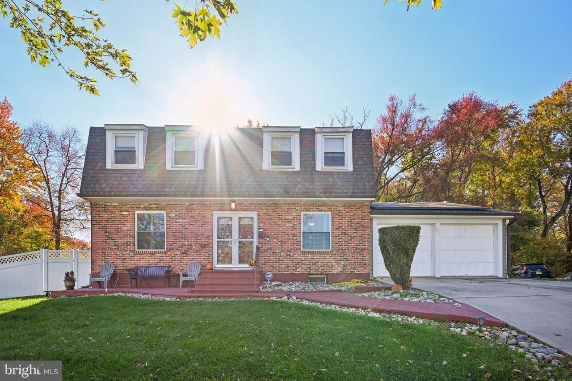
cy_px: 190
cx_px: 286
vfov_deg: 67.4
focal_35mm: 18
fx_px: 286
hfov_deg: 90.0
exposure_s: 1/400
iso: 400
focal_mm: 18
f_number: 8
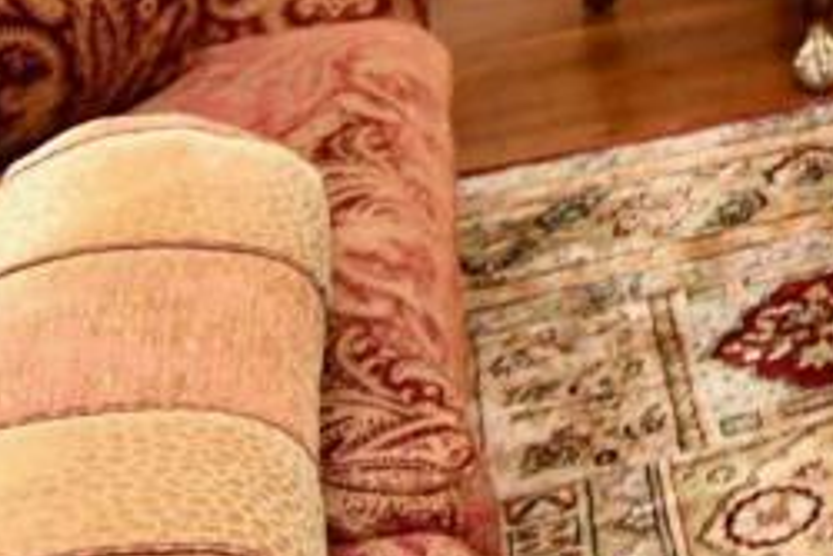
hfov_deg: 21.4
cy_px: -729
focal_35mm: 72
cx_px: 1386
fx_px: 1667
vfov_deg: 14.0
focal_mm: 10
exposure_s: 1/60
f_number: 4
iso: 2500
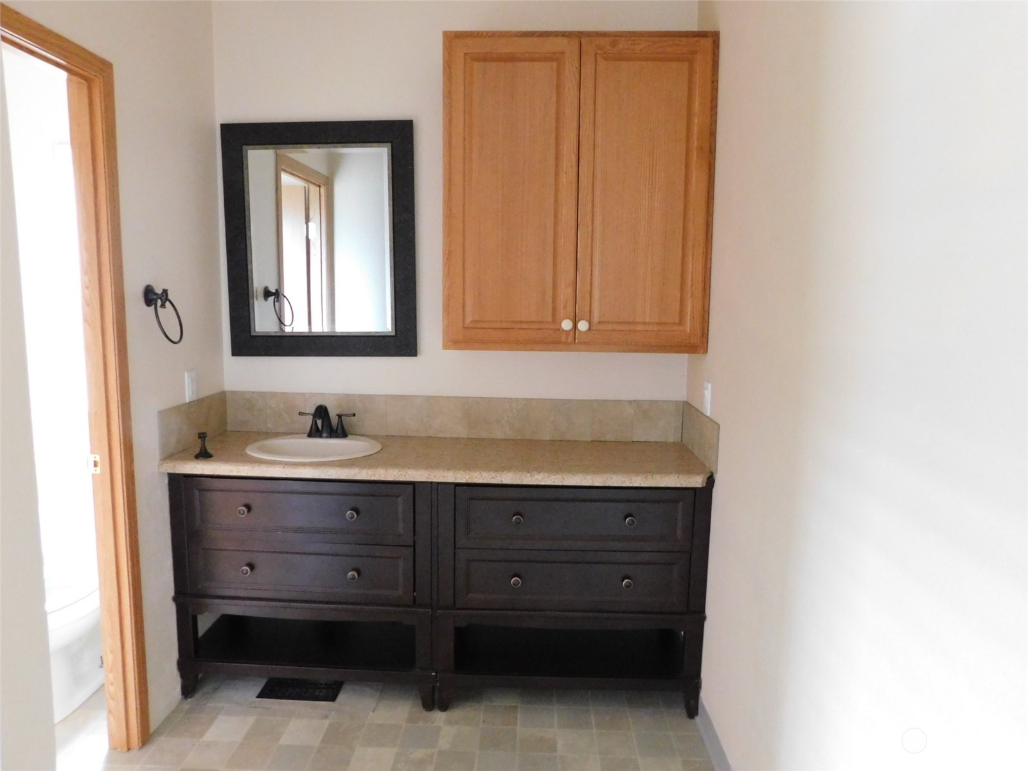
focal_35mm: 23
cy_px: 386
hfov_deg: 73.9
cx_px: 514
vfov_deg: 58.9
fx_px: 683
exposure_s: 1/5
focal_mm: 4
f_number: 3
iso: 800
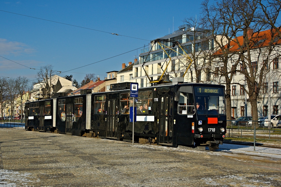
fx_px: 363
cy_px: 94
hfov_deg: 42.4
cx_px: 140
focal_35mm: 46
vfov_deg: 28.9
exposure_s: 1/640
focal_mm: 31
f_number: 7.1
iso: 200
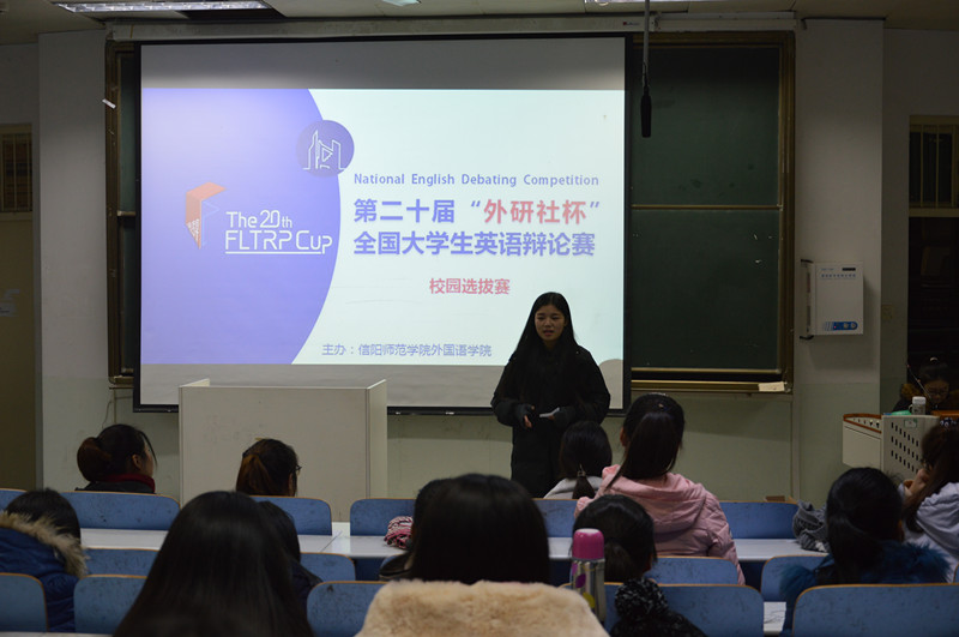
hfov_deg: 35.1
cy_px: 318
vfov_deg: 23.7
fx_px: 1516
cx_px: 480
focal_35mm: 57
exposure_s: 1/20
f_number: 4.5
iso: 400
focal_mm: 38
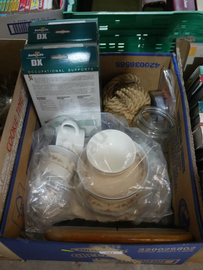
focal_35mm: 36
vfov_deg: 51.3
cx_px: 102
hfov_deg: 39.7
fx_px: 281
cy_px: 135
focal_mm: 18
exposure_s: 1/60
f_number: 4
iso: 1250
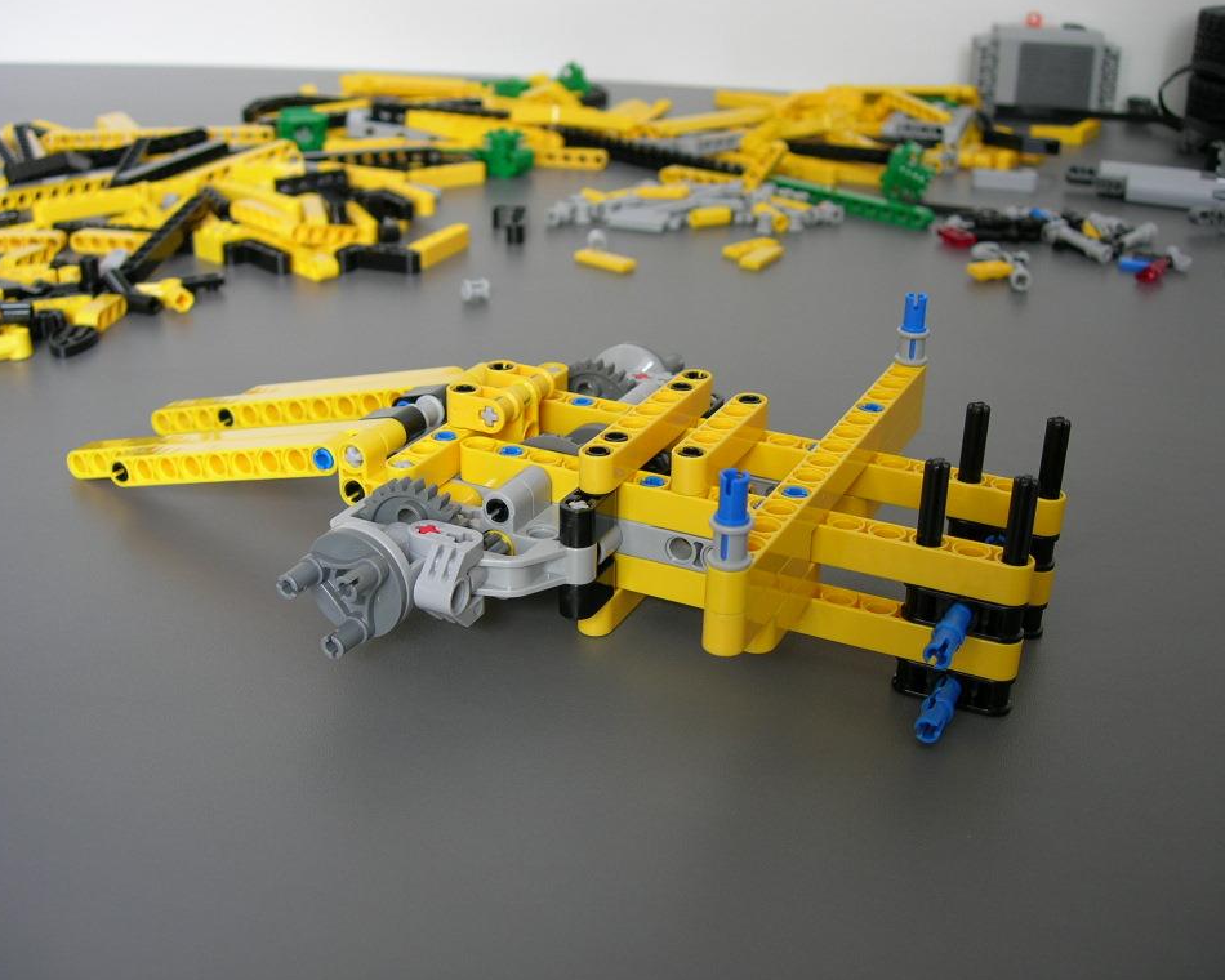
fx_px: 1450
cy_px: 489
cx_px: 606
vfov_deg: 37.3
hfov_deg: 45.8
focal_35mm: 40
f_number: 2.8
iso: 64
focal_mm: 7.8
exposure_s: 1/11.5
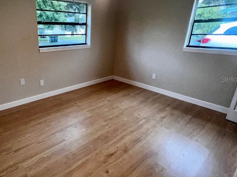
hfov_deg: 78.1
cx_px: 72
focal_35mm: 20
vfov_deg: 65.7
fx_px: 137
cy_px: 79
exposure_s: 1/120
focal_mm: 1.57
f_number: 1.8
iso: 64
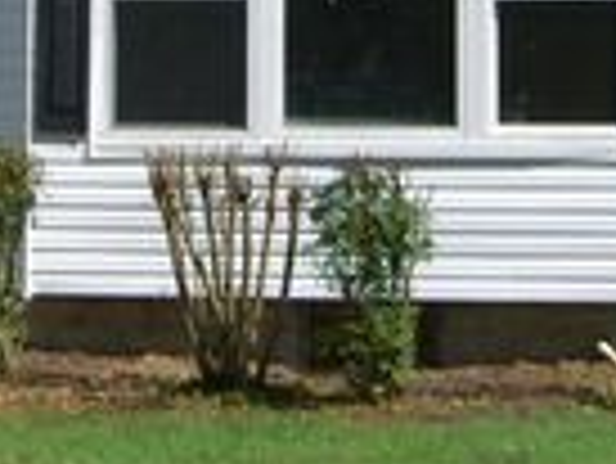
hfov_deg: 14.2
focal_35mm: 139
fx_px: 2476
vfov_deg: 10.5
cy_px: -115
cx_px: 220
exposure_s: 1/160
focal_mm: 7.9
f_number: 8
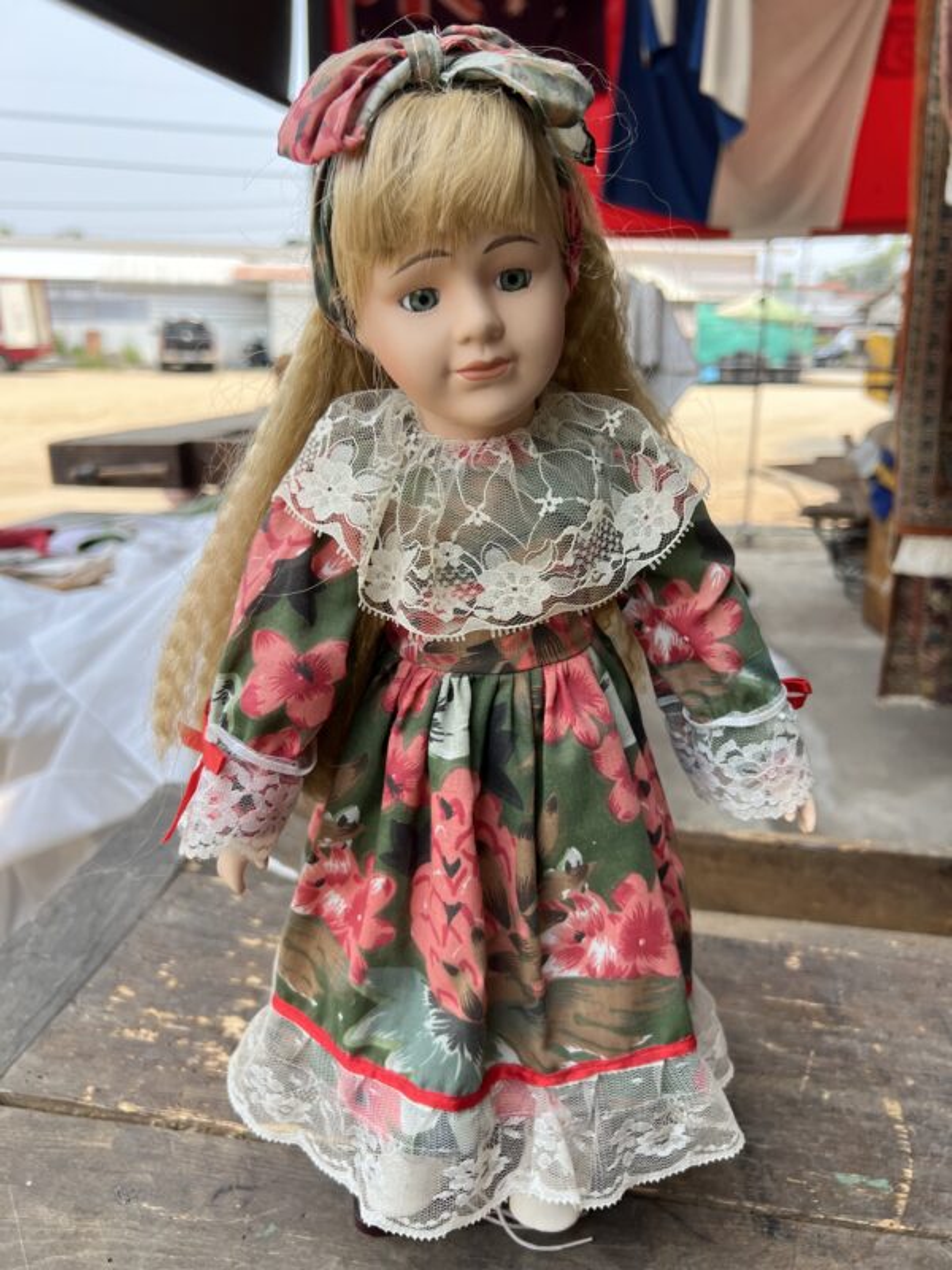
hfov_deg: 53.1
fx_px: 953
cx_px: 476
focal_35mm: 26
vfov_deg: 67.3
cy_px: 635
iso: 50
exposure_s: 1/1048
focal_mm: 5.7
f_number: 1.5
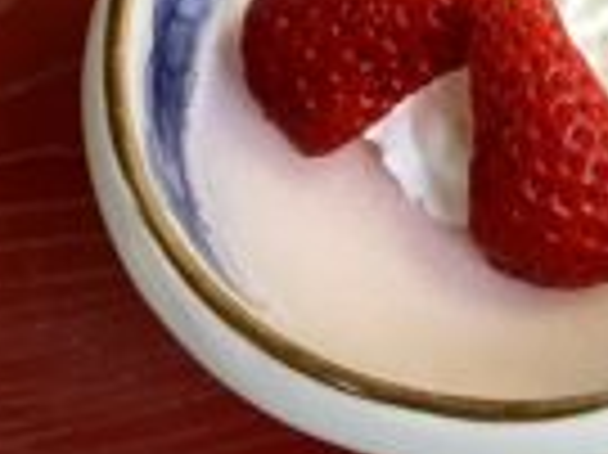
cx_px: 556
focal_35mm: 86
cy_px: 92
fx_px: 1509
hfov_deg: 22.2
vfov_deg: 17.0
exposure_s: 1/60
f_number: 2.4
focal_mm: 3.3
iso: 250
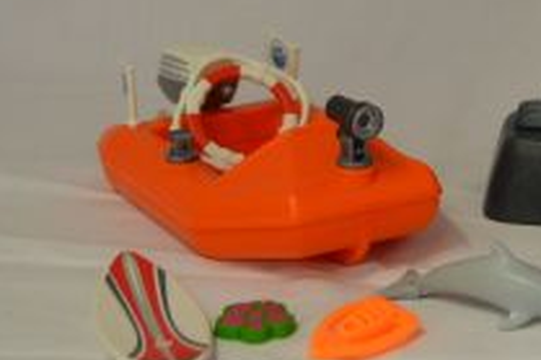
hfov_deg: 14.6
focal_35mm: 138
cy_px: -110
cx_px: 551
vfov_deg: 9.7
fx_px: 2072
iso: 400
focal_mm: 30
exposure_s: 1/40
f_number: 4.5
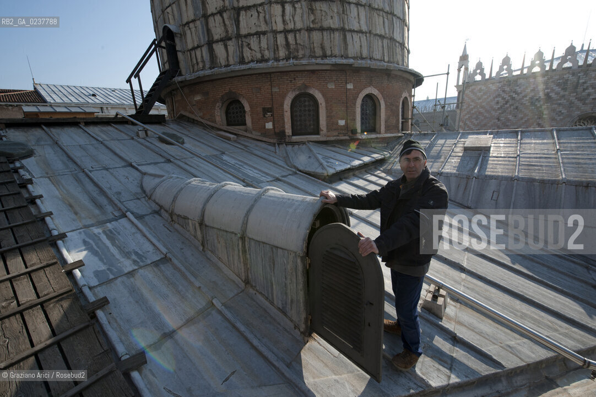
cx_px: 298
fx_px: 232
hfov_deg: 104.3
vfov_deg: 81.1
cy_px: 198
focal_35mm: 14
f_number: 13
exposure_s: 1/640
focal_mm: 14
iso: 500
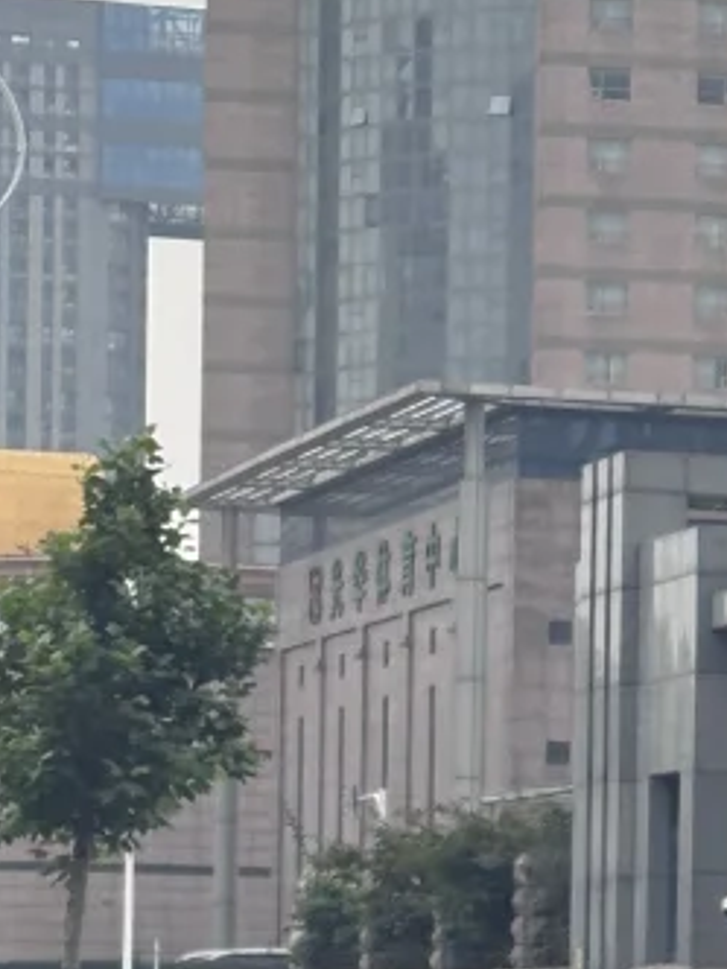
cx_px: 1098
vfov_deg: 9.4
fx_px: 5825
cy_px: 1042
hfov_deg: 7.0
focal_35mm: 208
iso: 64
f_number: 1.78
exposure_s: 1/911
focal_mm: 6.86
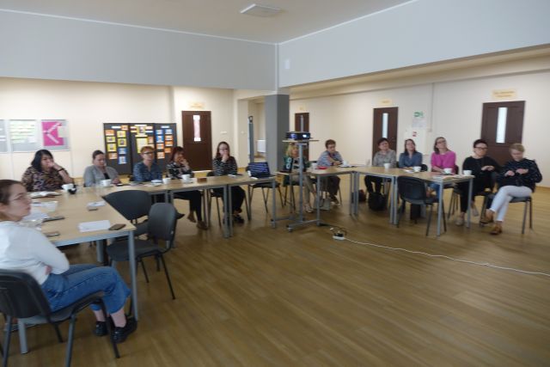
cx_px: 275
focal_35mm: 24
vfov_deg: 53.2
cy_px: 184
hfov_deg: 73.7
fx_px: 367
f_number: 2.8
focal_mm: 8.8
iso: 320
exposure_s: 1/30
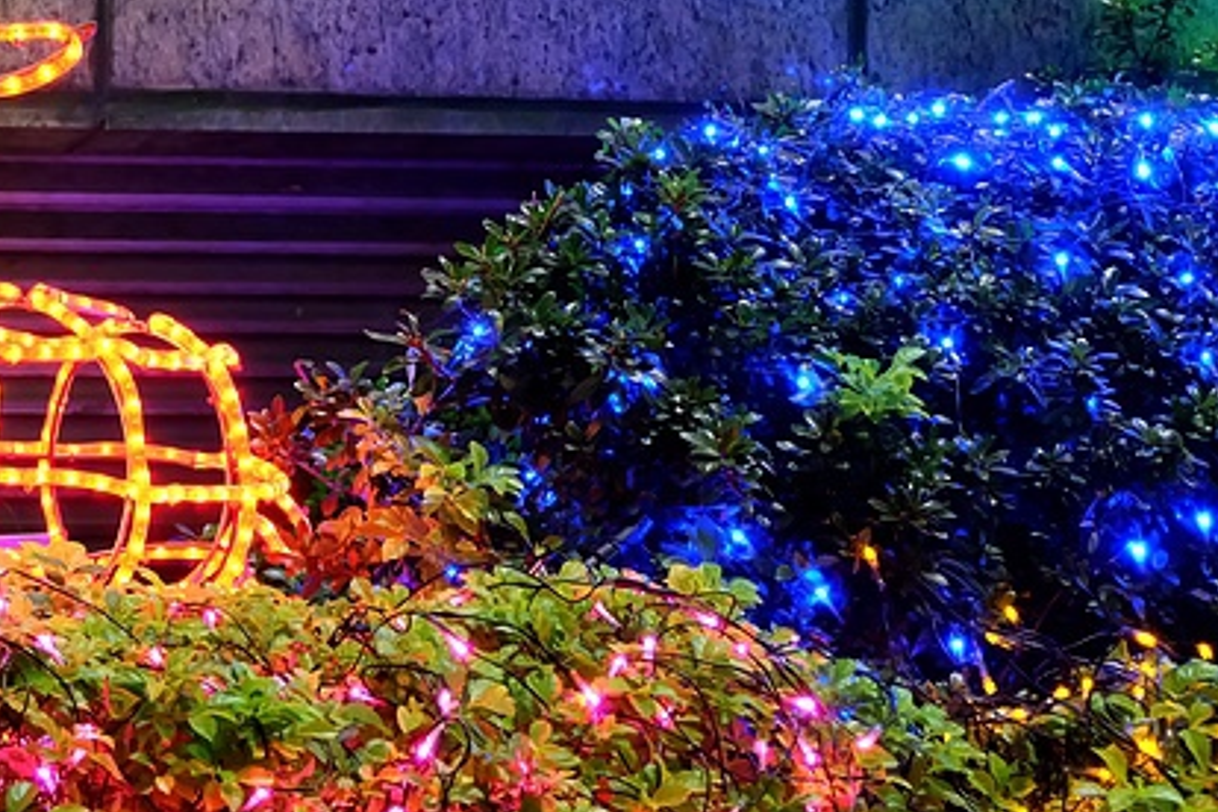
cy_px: -60
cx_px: -279
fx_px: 3349
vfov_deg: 13.6
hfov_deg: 19.3
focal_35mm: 99
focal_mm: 26.9
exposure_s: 1/30
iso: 2500
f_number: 4.5
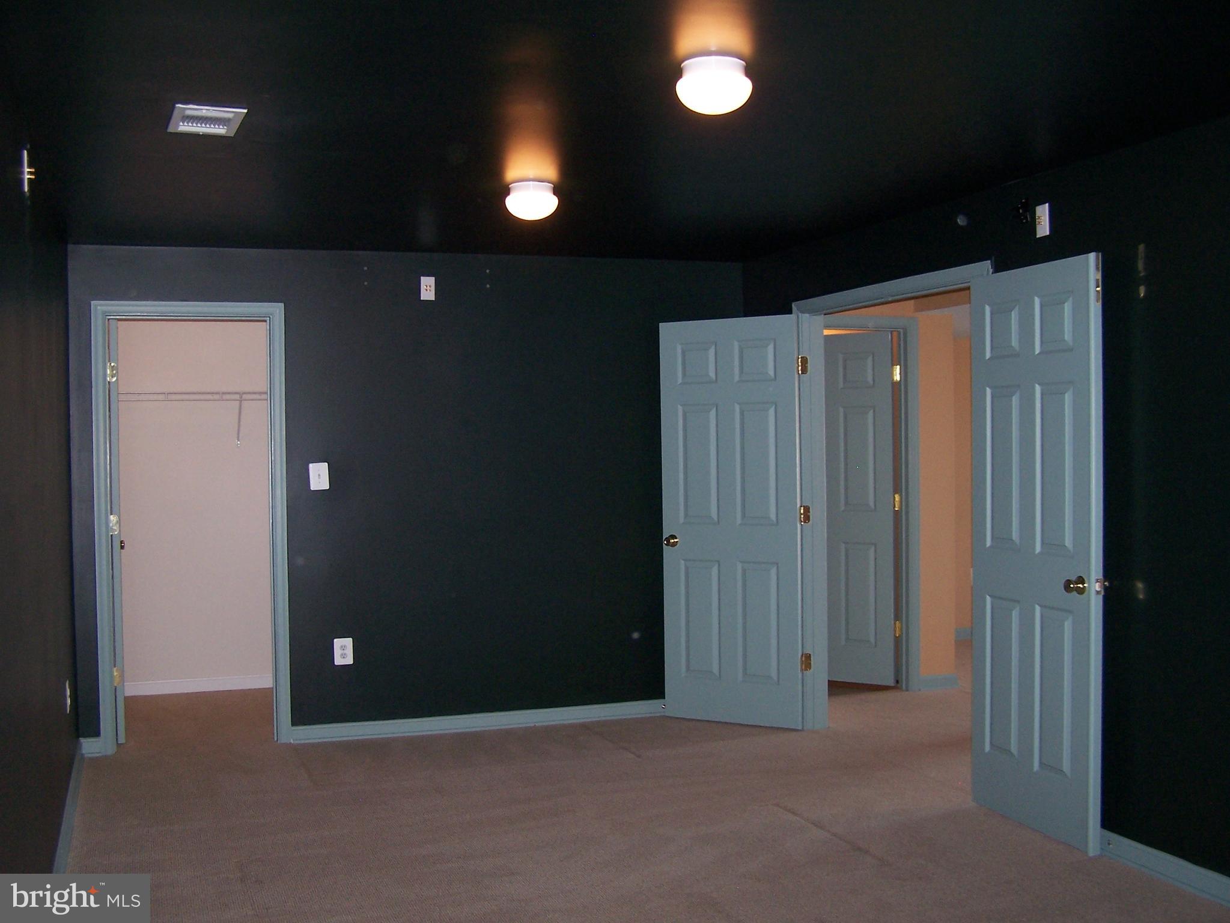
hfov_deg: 49.0
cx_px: 615
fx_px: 1350
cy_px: 462
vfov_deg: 37.7
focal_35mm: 38
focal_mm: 6.3
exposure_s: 1/60
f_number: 2.8
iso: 140
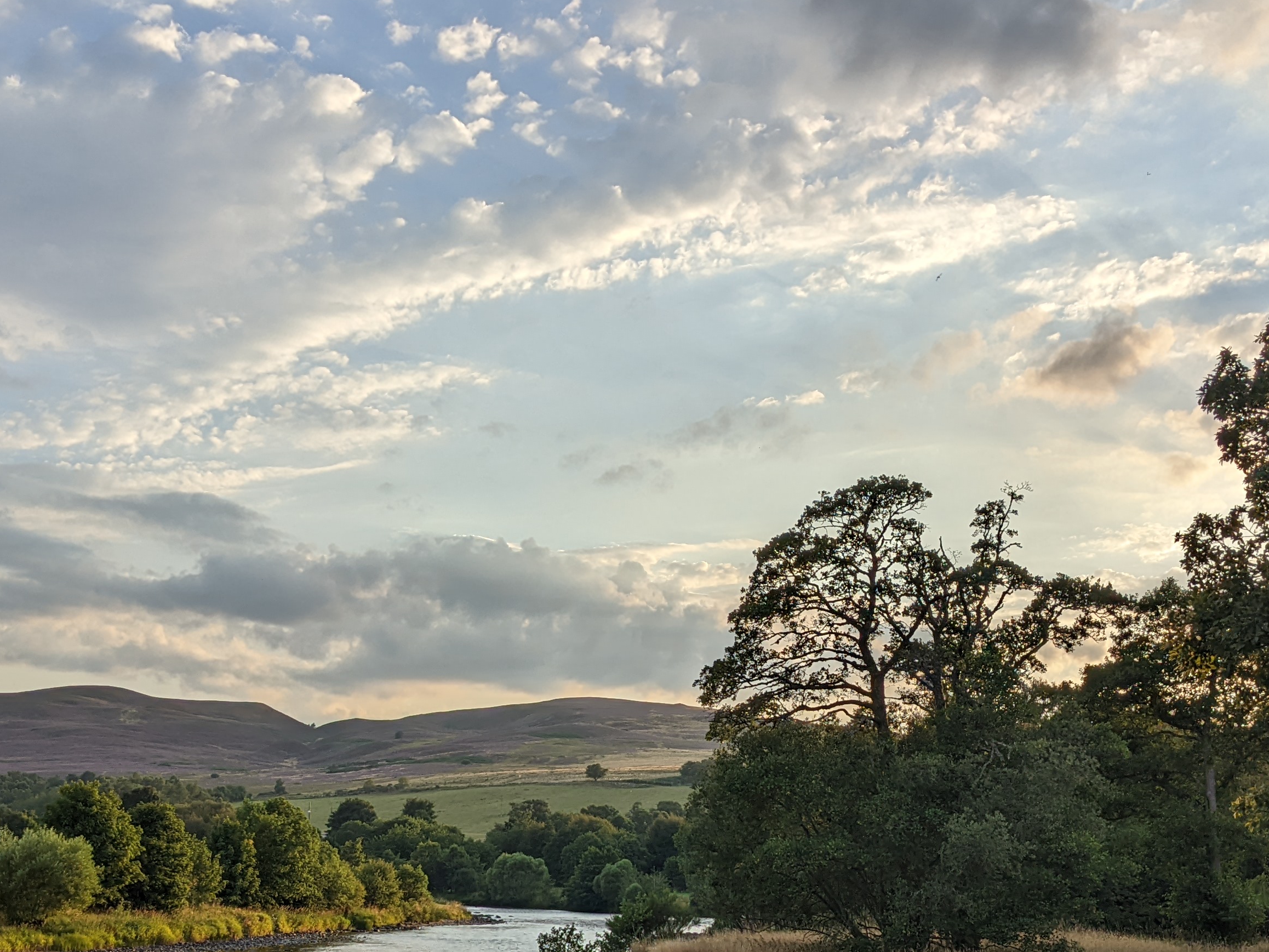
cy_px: 778
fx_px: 1723
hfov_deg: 40.4
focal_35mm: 47
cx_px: 586
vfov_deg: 30.1
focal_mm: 4.38
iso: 53
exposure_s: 1/4673
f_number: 1.73
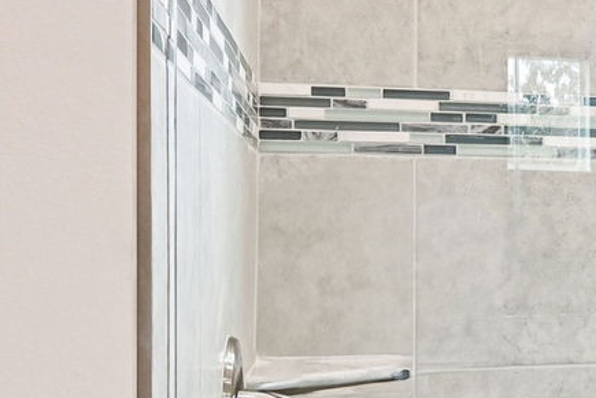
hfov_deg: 21.2
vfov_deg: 16.8
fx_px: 1341
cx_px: 886
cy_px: 279
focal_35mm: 81
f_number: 8
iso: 1000
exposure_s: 1/100
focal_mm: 16
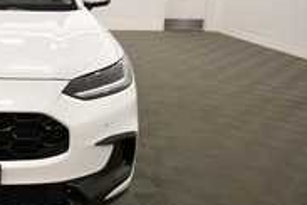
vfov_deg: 22.9
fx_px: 503
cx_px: -23
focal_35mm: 59
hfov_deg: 30.6
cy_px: 78
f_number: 5.3
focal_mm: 18
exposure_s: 1/250
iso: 640
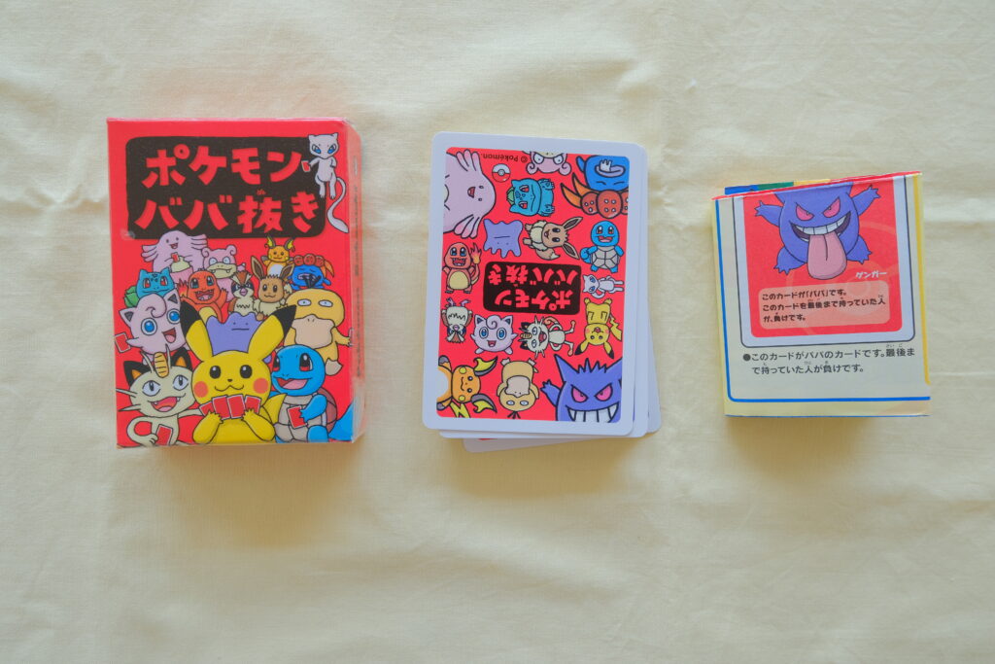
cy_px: 332
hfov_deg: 76.1
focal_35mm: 23
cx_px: 498
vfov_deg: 55.1
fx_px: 636
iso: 320
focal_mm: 15.1
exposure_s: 1/80
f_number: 6.4
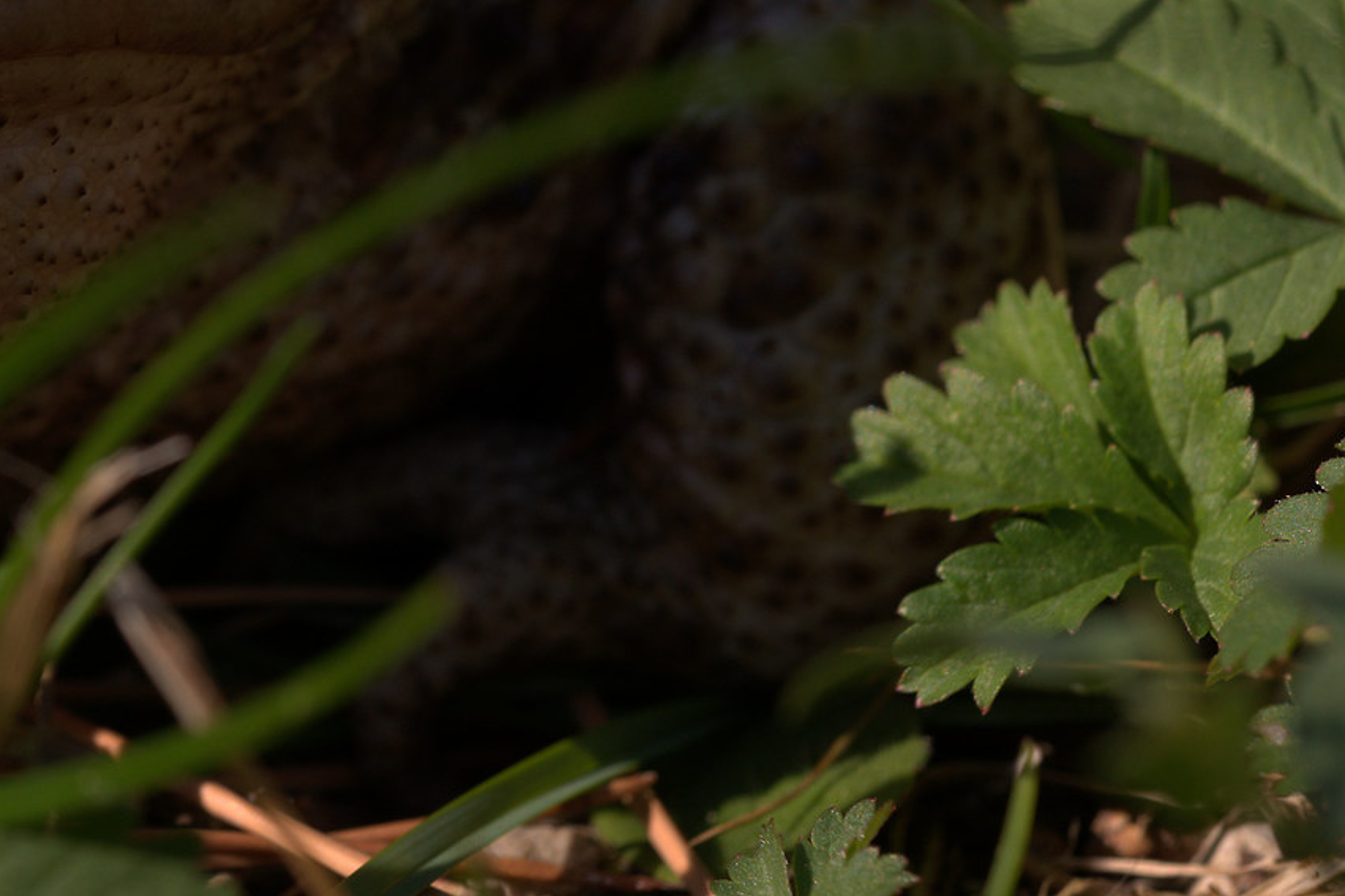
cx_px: -284
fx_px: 5791
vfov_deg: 8.7
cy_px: -351
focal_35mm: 155
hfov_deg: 12.9
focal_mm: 55
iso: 160
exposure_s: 1/200
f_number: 13
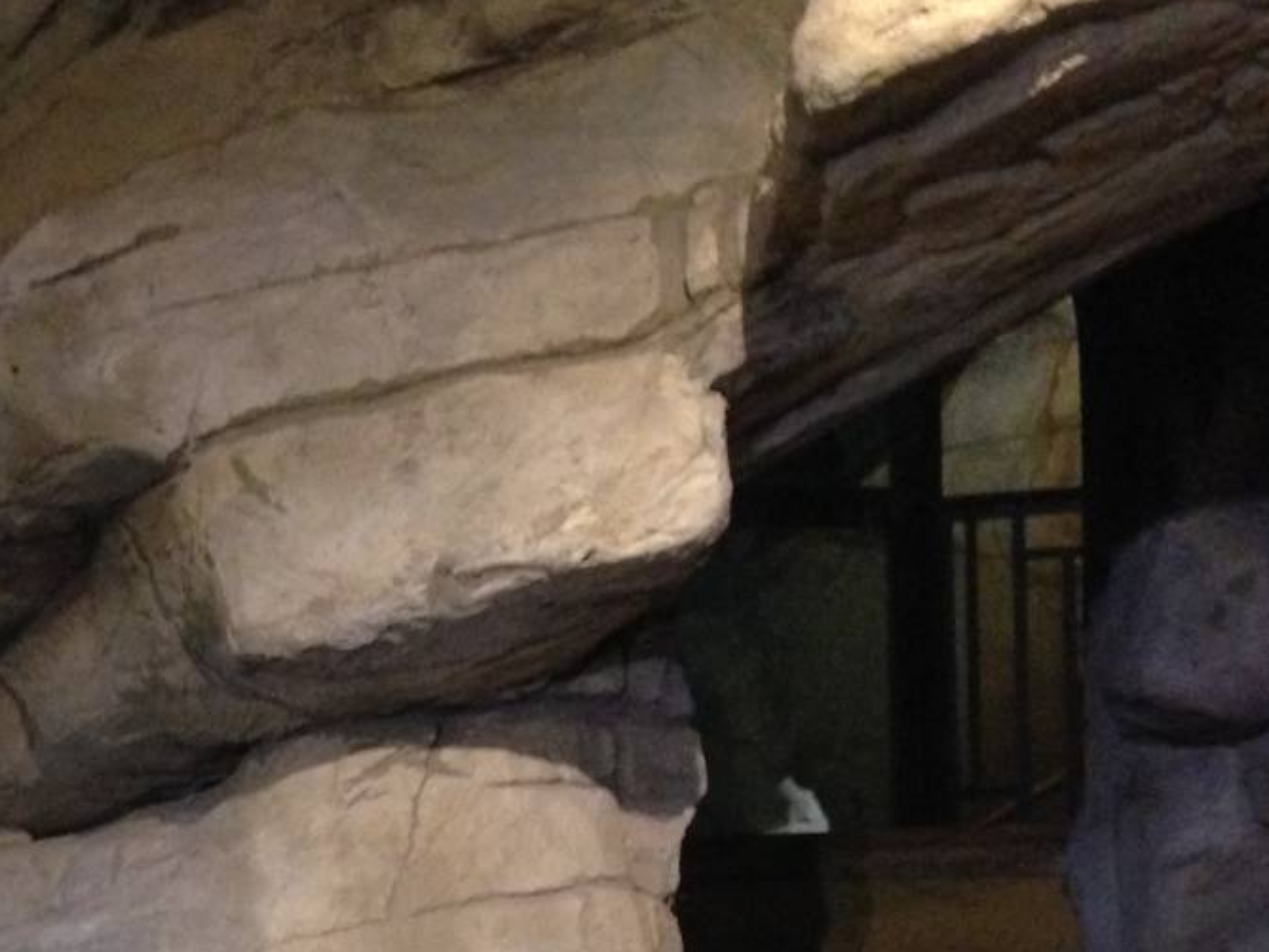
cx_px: -169
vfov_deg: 18.0
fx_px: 2896
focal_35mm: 79
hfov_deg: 23.1
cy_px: 1064
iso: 400
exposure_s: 1/15
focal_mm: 4.12
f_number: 2.4
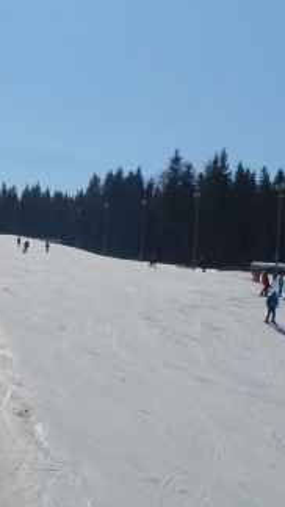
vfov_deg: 29.9
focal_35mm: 70
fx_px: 941
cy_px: 341
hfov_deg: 16.9
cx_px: 13
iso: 80
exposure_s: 1/400
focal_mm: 4.7
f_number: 11
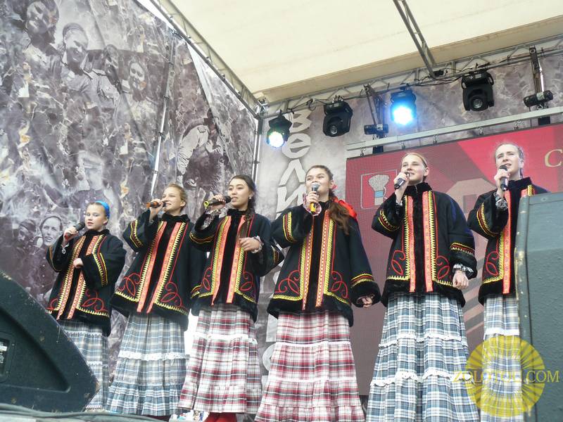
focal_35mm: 36
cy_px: 211
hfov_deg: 51.4
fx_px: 586
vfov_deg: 39.7
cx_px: 282
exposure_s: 1/100
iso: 100
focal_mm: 6
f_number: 3.6
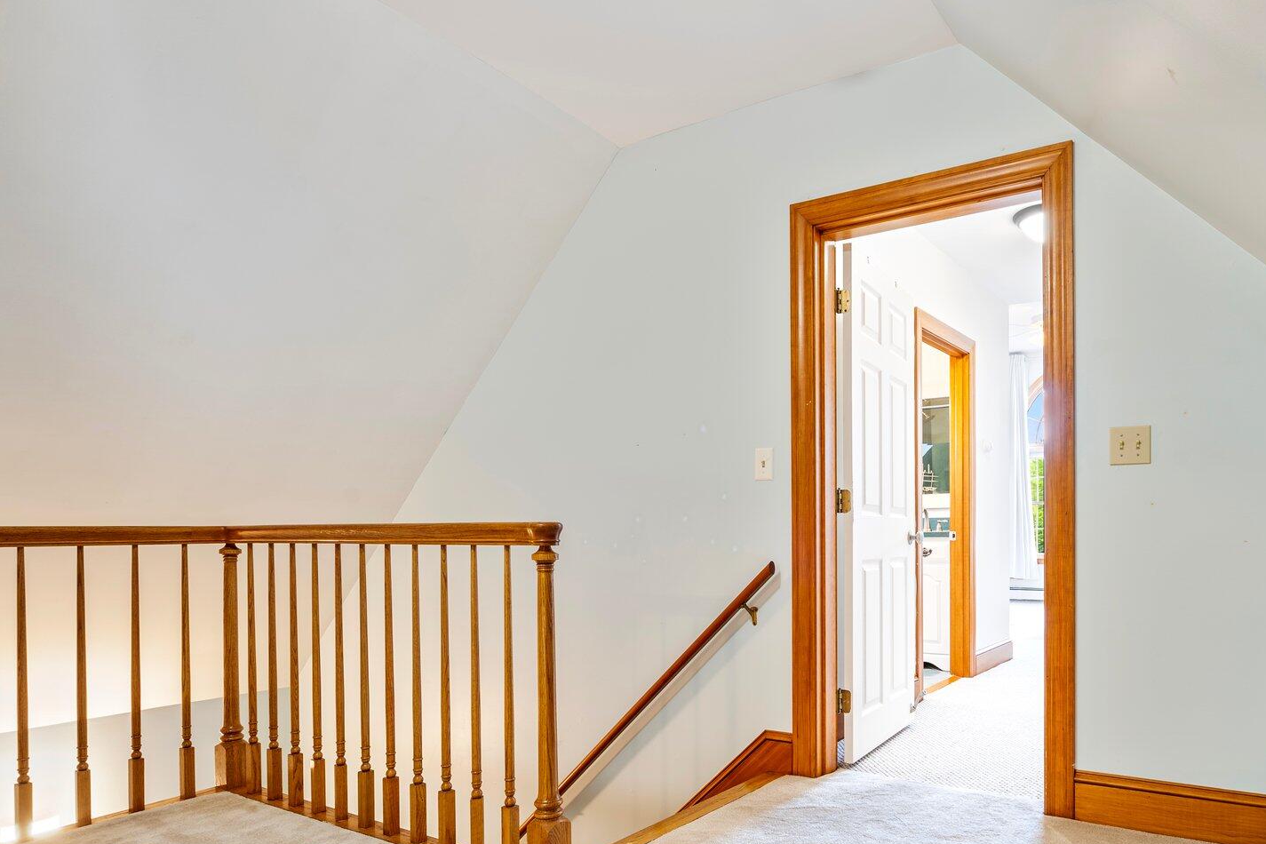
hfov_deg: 74.5
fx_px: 809
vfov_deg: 54.4
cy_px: 535
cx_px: 809
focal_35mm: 23
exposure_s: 13
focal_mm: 16
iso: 50
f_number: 9
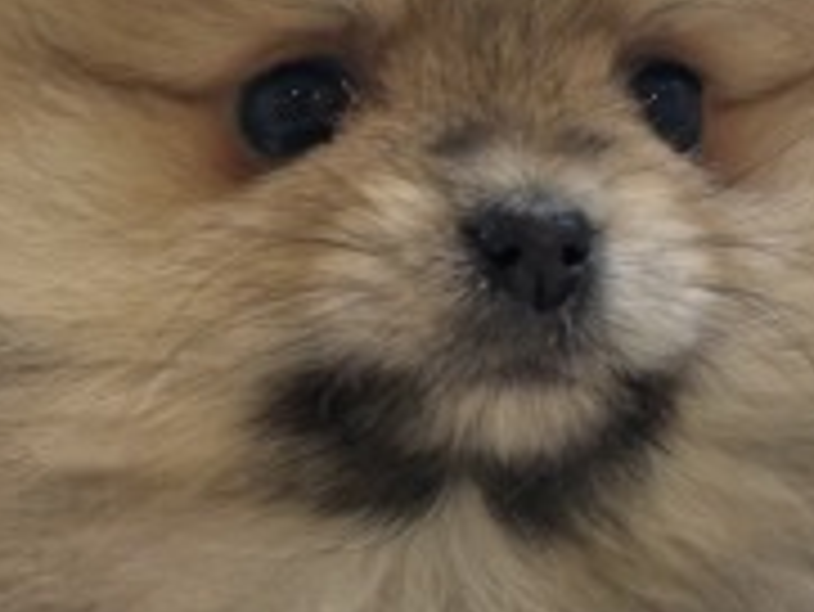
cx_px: 270
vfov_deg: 16.1
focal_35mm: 92
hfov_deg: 21.2
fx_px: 2165
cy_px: 302
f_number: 1.6
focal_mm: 5.96
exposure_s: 1/100
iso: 50
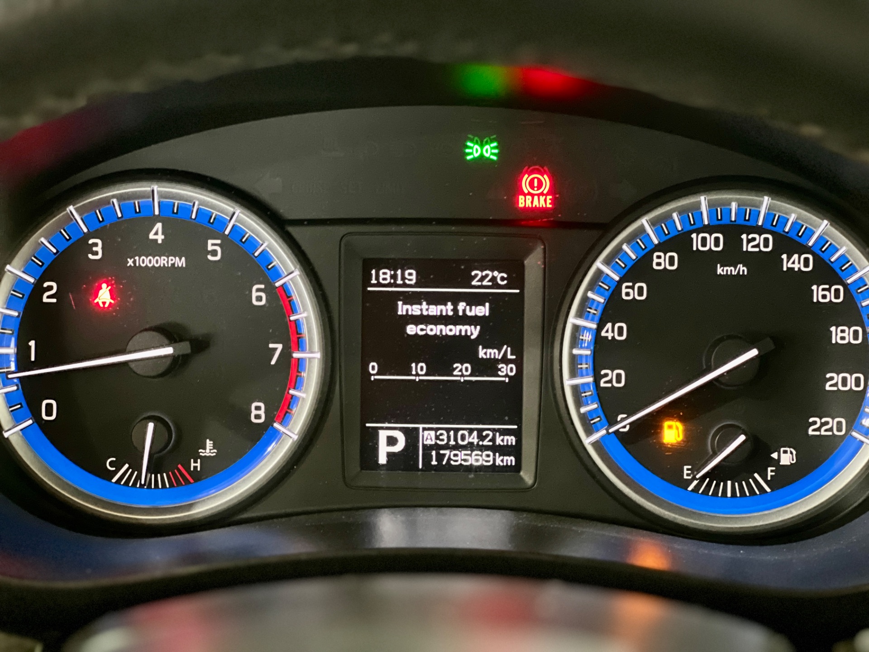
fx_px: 1933
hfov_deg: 25.3
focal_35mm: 77
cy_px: 326
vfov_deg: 19.1
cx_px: 434
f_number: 2.8
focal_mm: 9
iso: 1000
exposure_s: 1/15
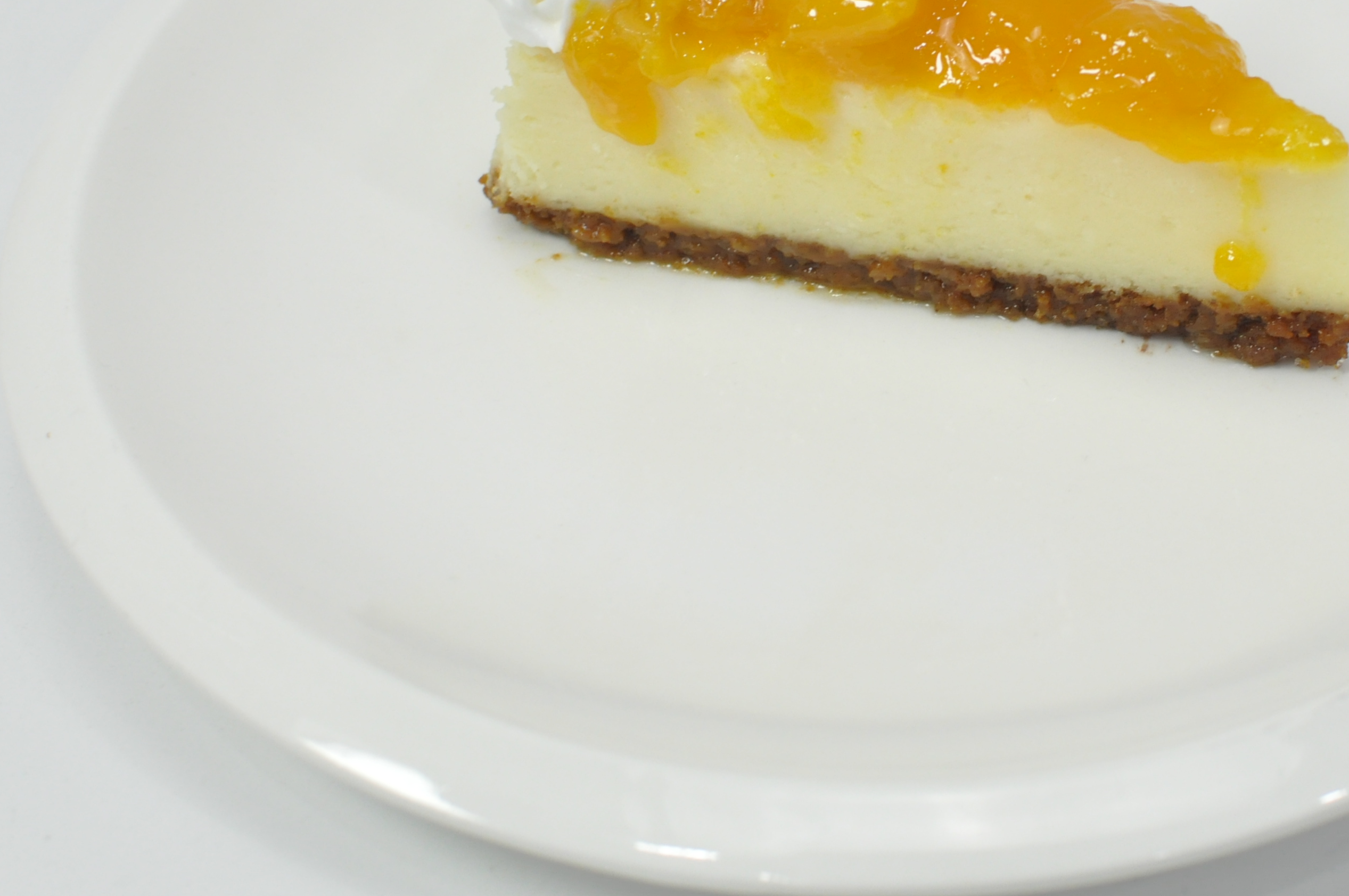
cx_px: 915
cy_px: 165
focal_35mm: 89
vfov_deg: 15.2
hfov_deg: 22.8
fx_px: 3325
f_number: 6.3
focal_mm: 35
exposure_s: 1/125
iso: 800
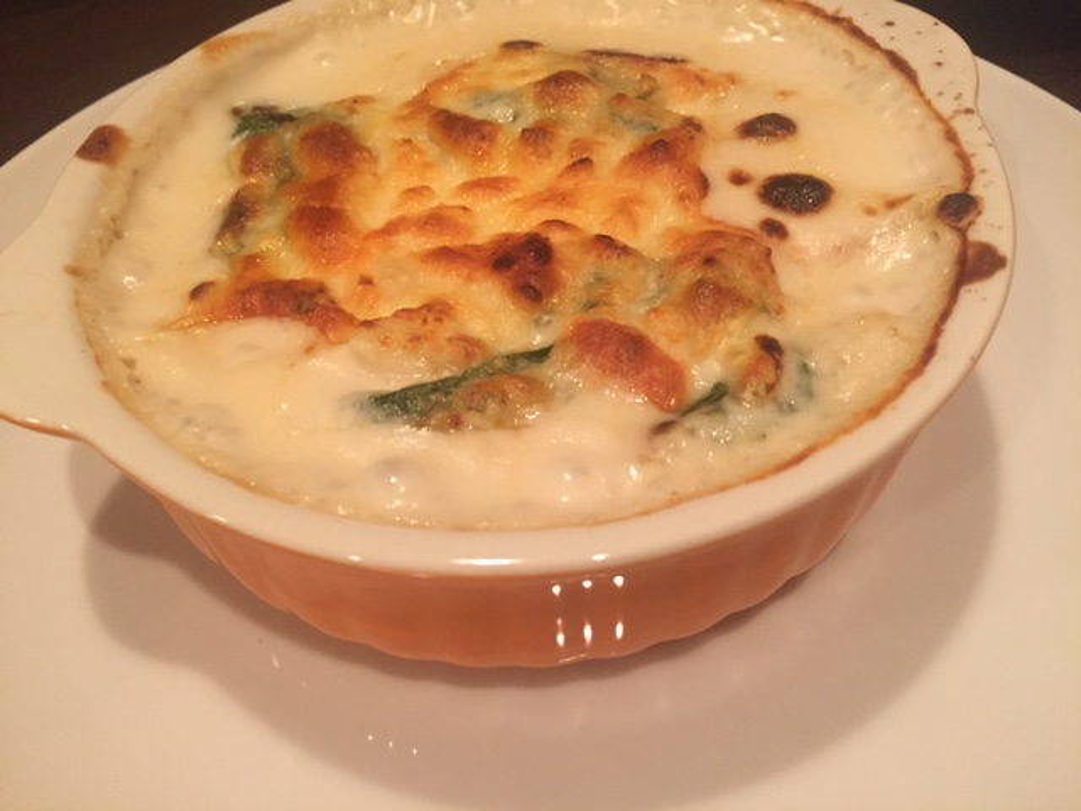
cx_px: 540
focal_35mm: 29
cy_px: 406
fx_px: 906
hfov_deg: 61.7
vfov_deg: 48.2
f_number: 2.2
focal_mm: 4.15
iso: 250
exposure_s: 1/33
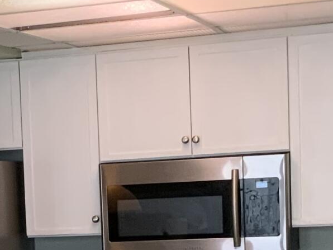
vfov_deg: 10.0
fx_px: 1404
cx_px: -92
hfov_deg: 13.1
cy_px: 317
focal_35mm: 146
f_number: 1.8
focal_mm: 3
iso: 64
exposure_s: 1/60
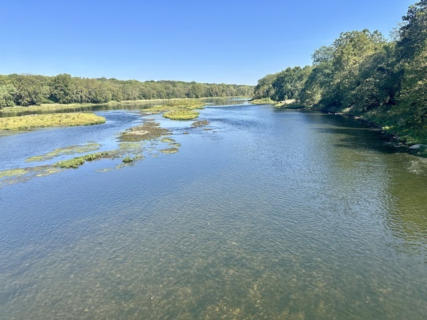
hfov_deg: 71.6
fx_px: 296
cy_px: 160
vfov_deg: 56.8
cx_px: 214
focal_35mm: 24
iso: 80
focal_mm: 6.86
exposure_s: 1/2525
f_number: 1.78
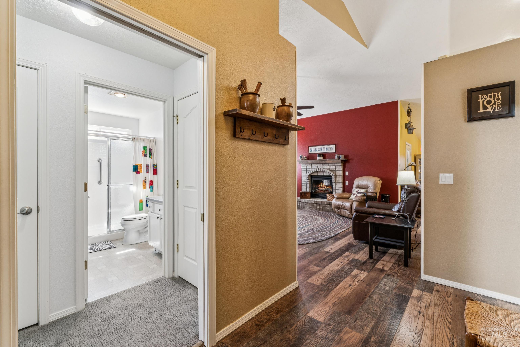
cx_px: 260
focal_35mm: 16
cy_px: 174
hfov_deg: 98.5
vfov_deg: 75.5
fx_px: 224
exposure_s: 1/5
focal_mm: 15.5
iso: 400
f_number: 13
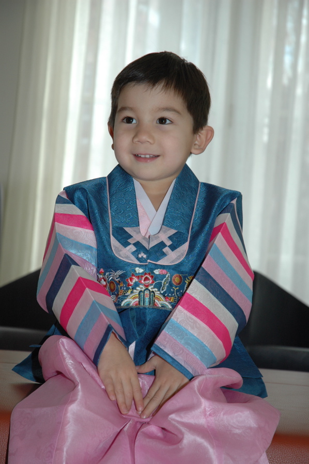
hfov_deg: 14.0
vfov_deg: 20.9
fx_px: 1257
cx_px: 154
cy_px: 232
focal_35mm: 98
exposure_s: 1/60
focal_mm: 65
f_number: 5
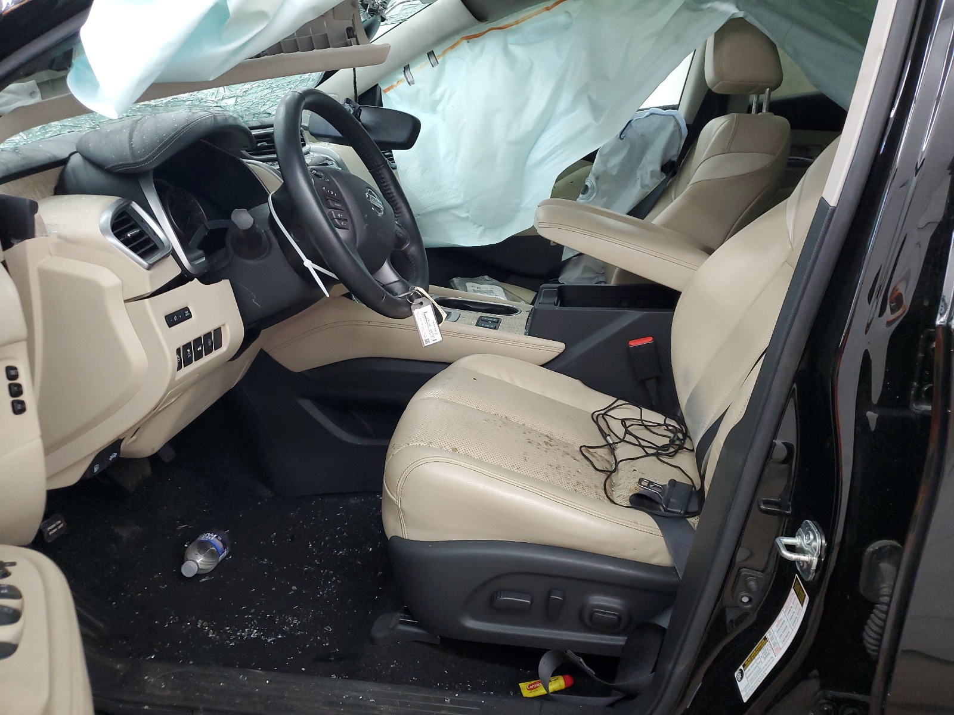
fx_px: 717
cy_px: 358
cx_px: 477
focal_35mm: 26
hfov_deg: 67.3
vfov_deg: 53.1
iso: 187
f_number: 1.5
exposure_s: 1/60.2
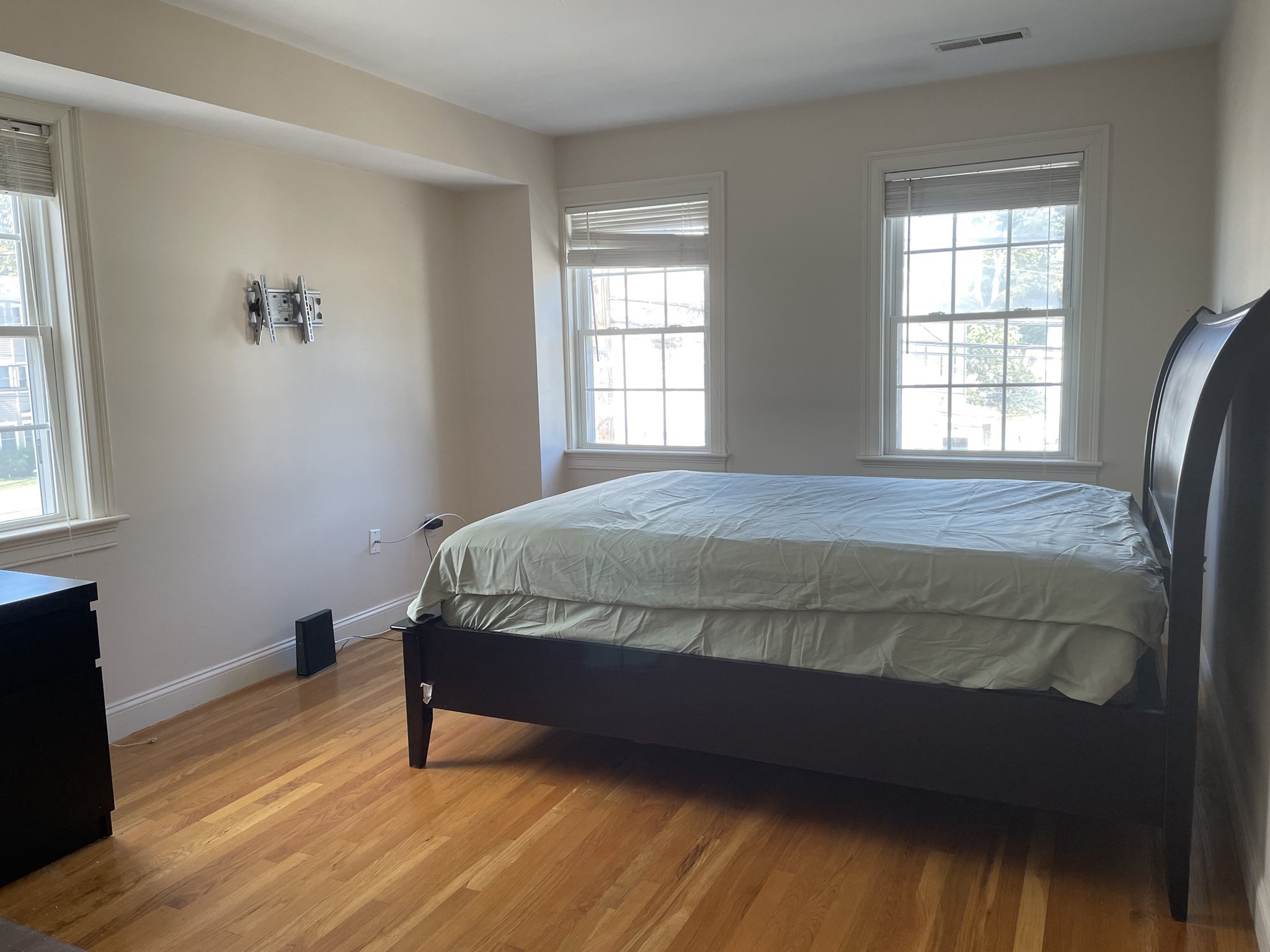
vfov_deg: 53.1
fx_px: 954
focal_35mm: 26
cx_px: 635
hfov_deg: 67.3
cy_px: 476
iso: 100
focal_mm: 4.2
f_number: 1.6
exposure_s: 1/121
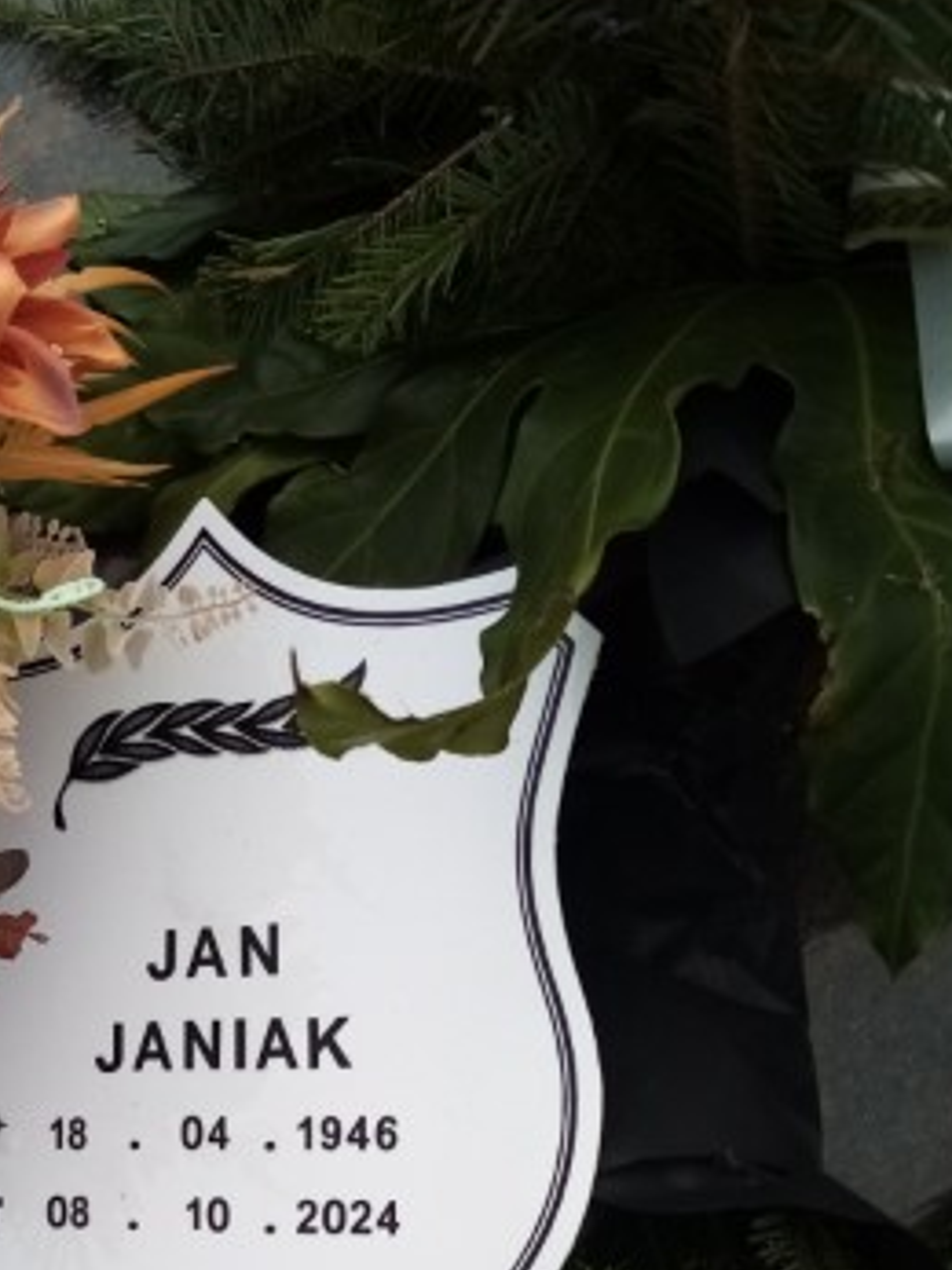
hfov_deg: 29.6
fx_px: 1761
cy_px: 1131
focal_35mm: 48
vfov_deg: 37.2
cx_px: 209
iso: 104
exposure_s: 1/831
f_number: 1.8
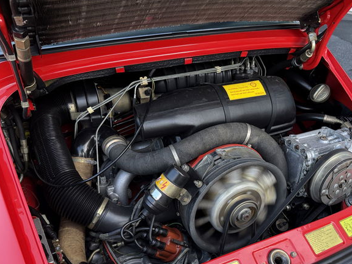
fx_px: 325
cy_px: 172
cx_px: 199
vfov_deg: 43.6
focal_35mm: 32
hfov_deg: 56.6
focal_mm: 6.76
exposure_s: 1/237
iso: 125
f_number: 1.78
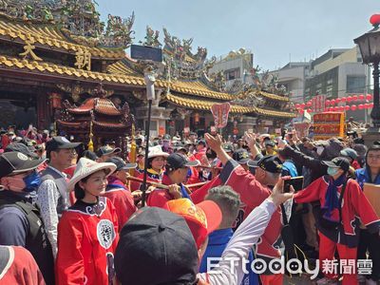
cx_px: 190
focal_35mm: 23
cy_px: 142
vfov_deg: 58.9
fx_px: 252
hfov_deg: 73.9
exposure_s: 1/1597
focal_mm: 5.4
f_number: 1.8
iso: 25
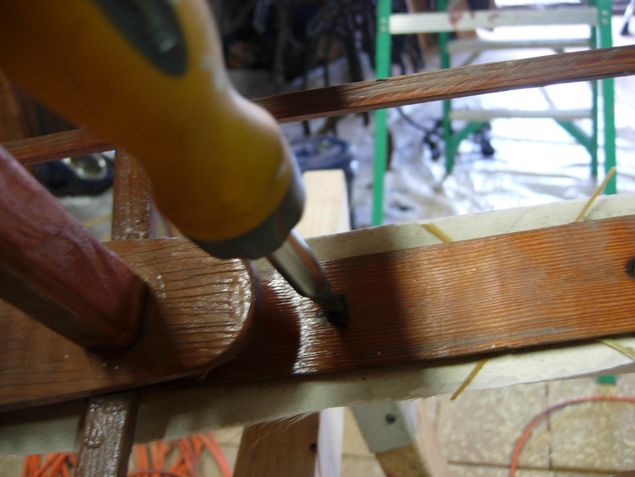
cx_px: 318
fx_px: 660
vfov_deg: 39.7
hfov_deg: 51.4
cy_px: 238
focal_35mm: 36
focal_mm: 7.5
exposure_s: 1/4
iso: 62
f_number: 2.7
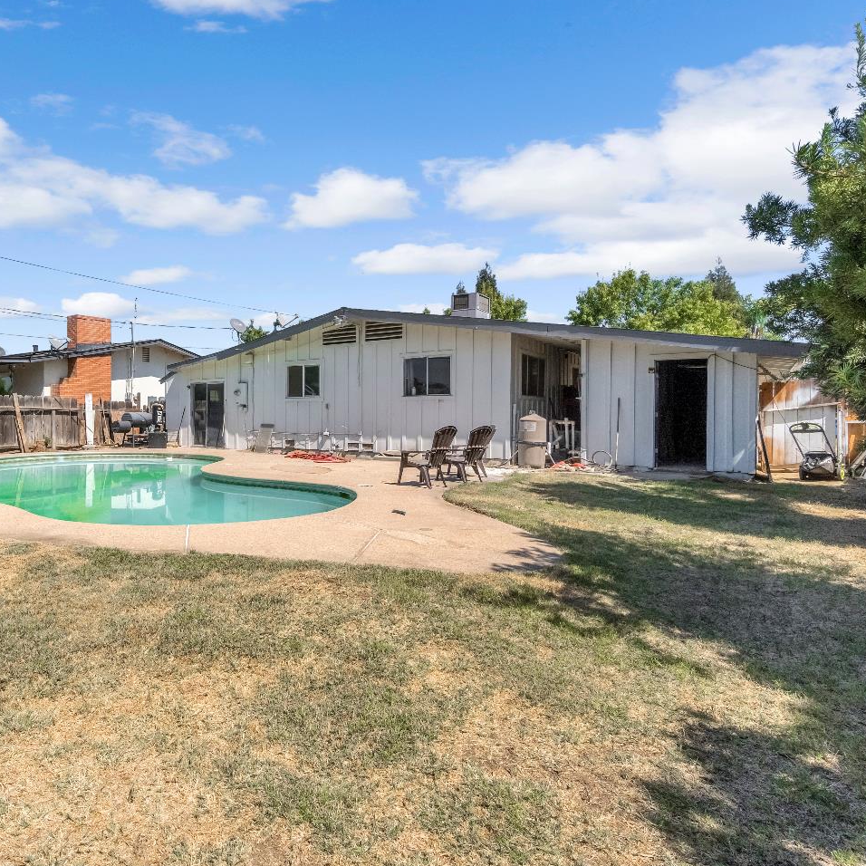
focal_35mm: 20
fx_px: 566
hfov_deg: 72.4
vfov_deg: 74.8
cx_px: 283
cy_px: 424
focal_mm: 10
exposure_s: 1/1250
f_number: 8
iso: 320
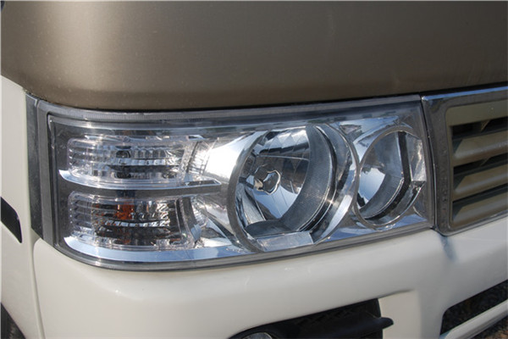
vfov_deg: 34.2
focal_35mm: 39
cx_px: 254
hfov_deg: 49.6
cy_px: 170
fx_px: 550
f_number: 9
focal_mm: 26
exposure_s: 1/320
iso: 100
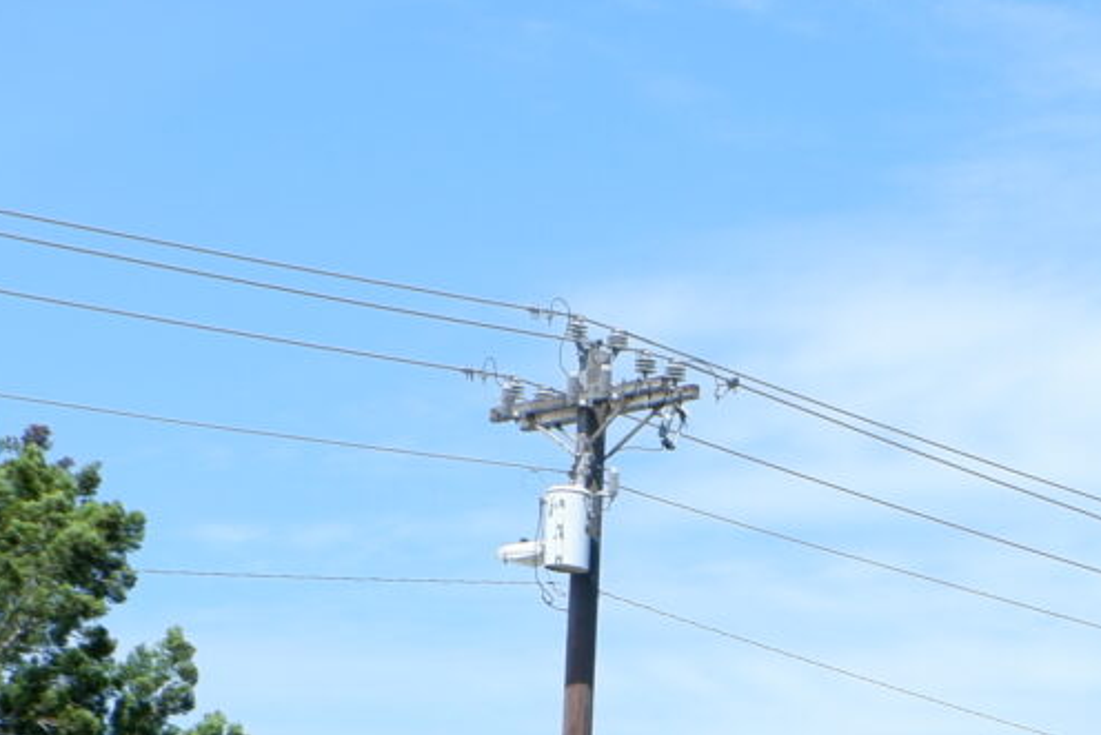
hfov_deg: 14.0
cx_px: 1902
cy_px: 1329
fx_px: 4038
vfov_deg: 9.8
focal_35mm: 132
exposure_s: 1/280
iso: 200
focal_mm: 21.1
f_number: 8
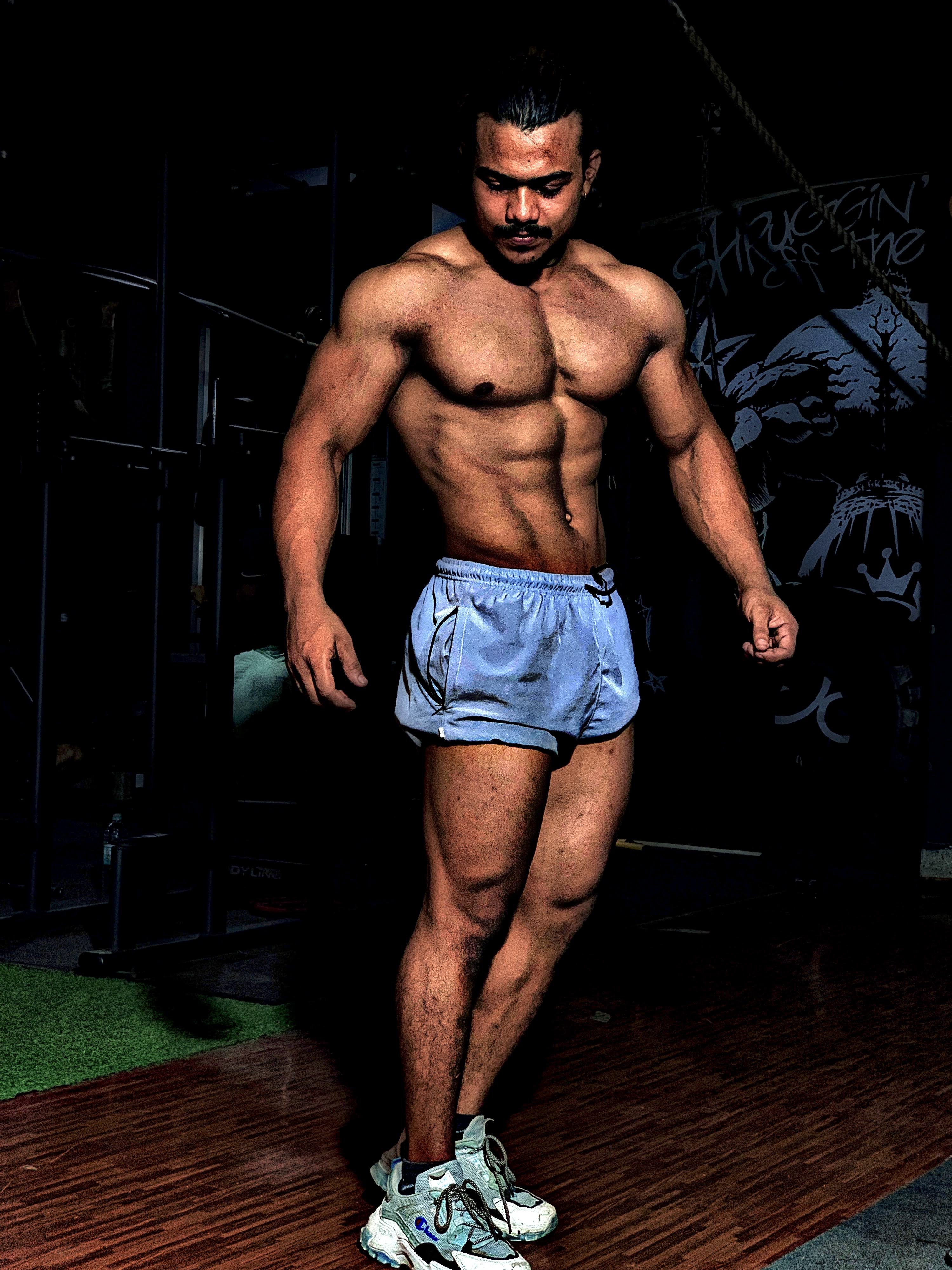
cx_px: 476
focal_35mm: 52
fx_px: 1907
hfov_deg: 28.0
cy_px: 635
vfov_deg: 36.8
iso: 200
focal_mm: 6
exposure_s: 1/50
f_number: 2.4
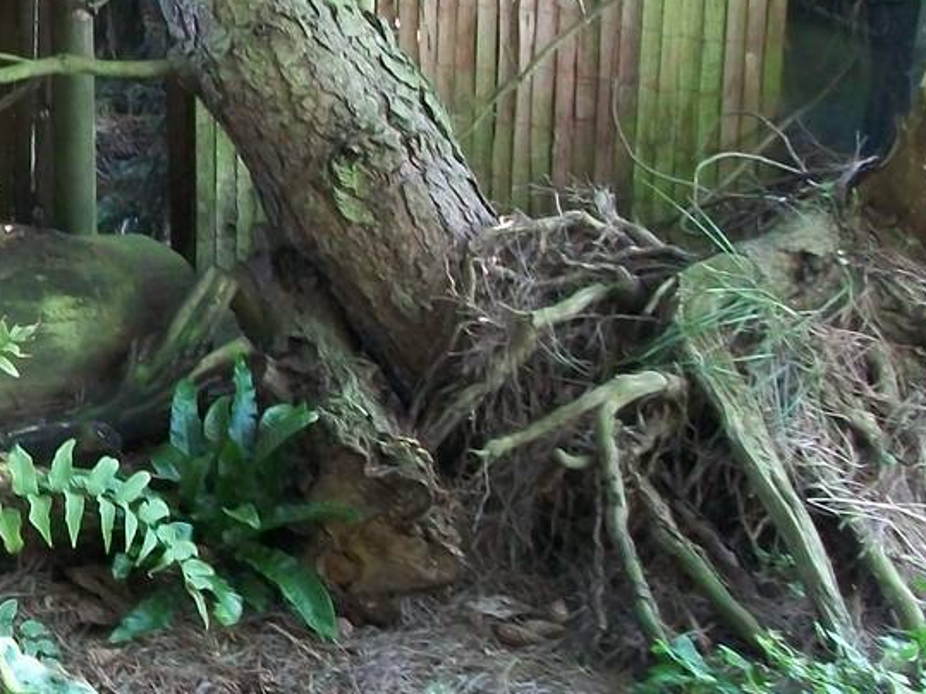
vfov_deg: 15.5
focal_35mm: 95
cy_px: 240
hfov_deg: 18.7
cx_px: -369
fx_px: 2541
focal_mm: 5.7
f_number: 2.9
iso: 160
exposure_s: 1/20
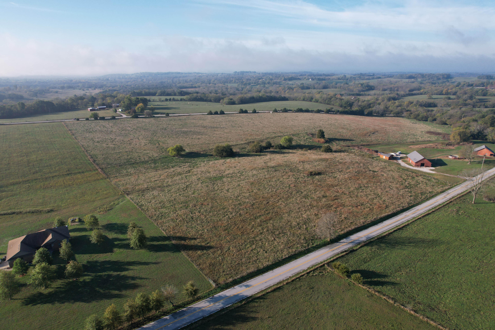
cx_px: 248
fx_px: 302
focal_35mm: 22
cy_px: 165
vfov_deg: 57.2
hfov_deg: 78.6
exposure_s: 1/400
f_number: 2.8
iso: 140
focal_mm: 8.38
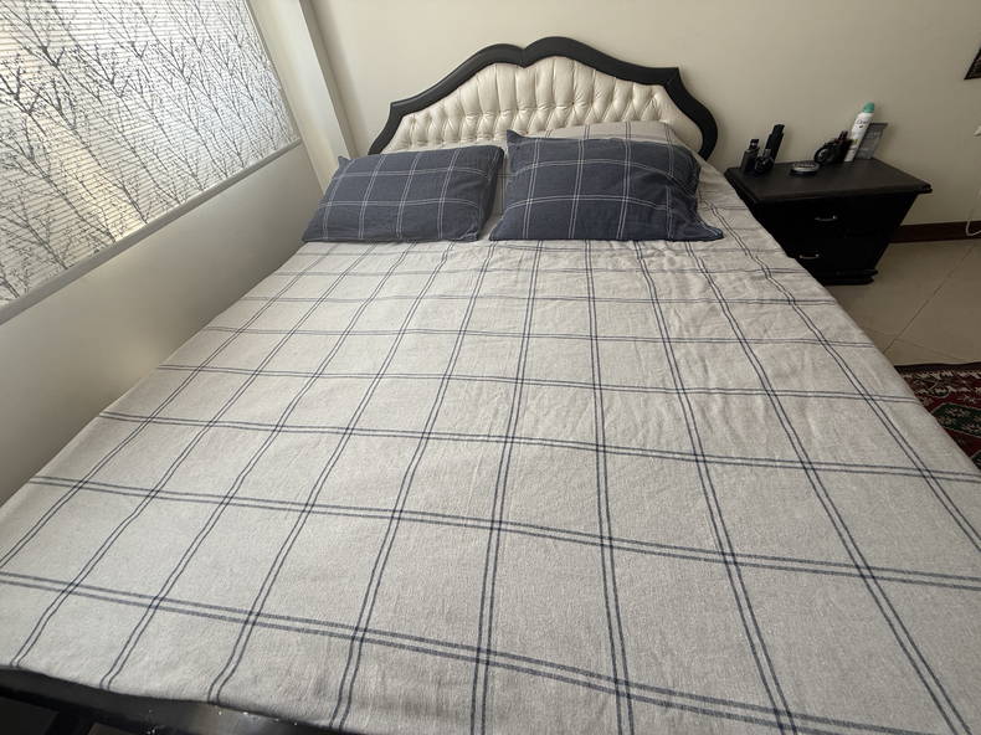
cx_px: 490
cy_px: 368
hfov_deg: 102.1
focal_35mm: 14
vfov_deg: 85.6
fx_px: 397
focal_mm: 2.22
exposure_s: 1/99
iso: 100
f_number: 2.2
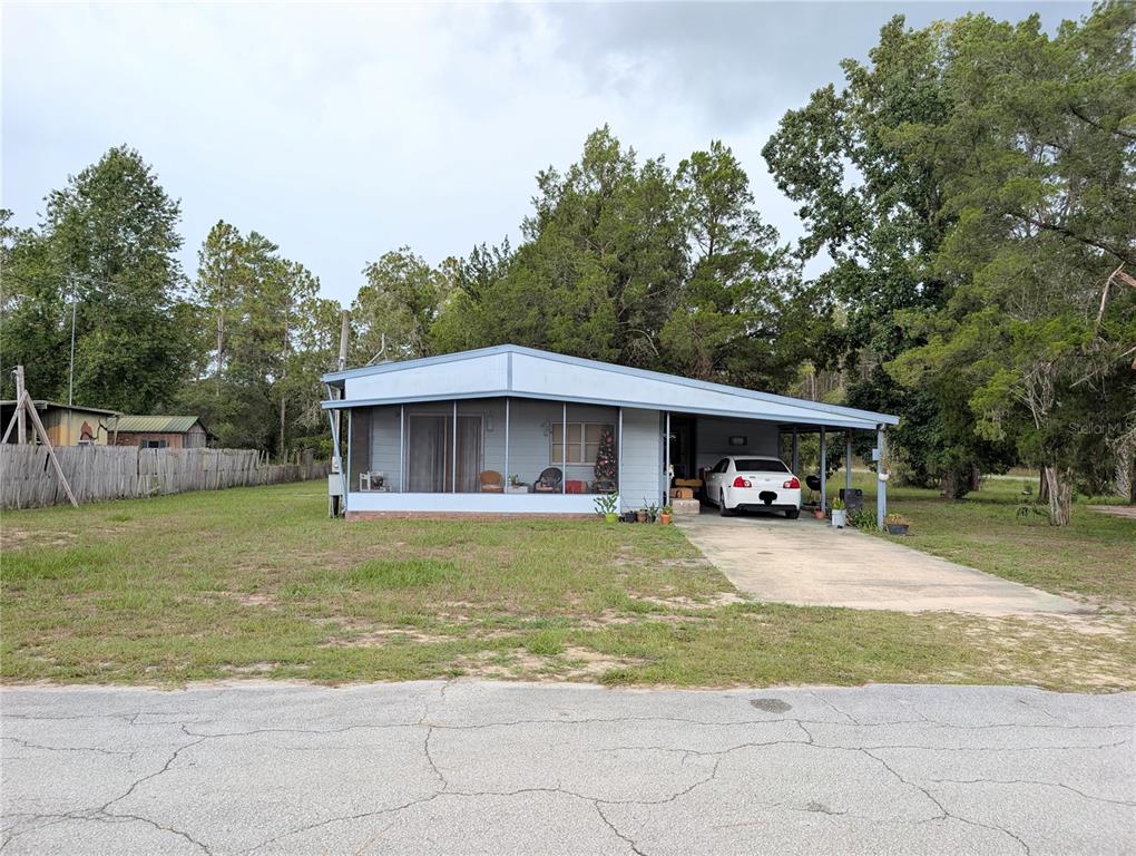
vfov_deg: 56.9
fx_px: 789
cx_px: 568
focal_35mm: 24
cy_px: 428
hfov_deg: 71.5
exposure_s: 1/361
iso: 21
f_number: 1.68
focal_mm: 6.9
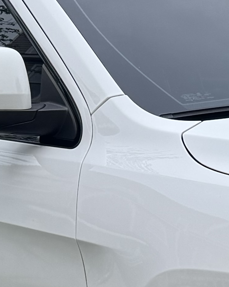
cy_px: 390
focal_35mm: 143
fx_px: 1211
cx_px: 396
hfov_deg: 10.3
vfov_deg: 13.0
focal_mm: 6.76
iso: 64
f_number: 1.78
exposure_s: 1/153
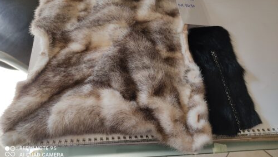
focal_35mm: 29
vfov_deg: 39.9
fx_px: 214
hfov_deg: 66.1
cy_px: 59
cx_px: 138
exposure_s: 1/100
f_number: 1.79
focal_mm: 4.74
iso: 163
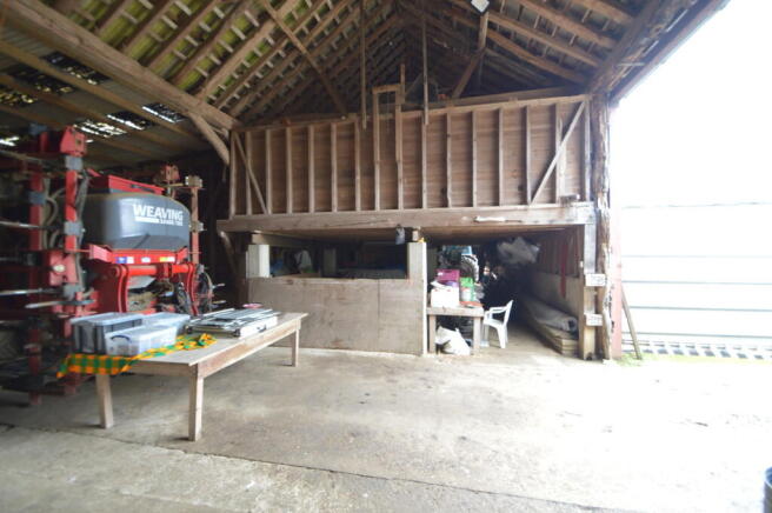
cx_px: 386
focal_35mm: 15
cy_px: 256
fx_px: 321
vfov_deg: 77.2
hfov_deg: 100.4
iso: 200
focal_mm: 10
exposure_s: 1/2
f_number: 3.5
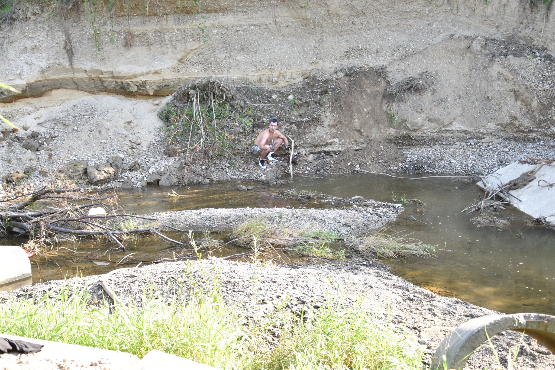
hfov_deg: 38.9
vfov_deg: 26.5
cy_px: 185
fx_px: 786
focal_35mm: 51
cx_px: 278
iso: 100
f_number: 4.2
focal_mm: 34
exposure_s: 1/50
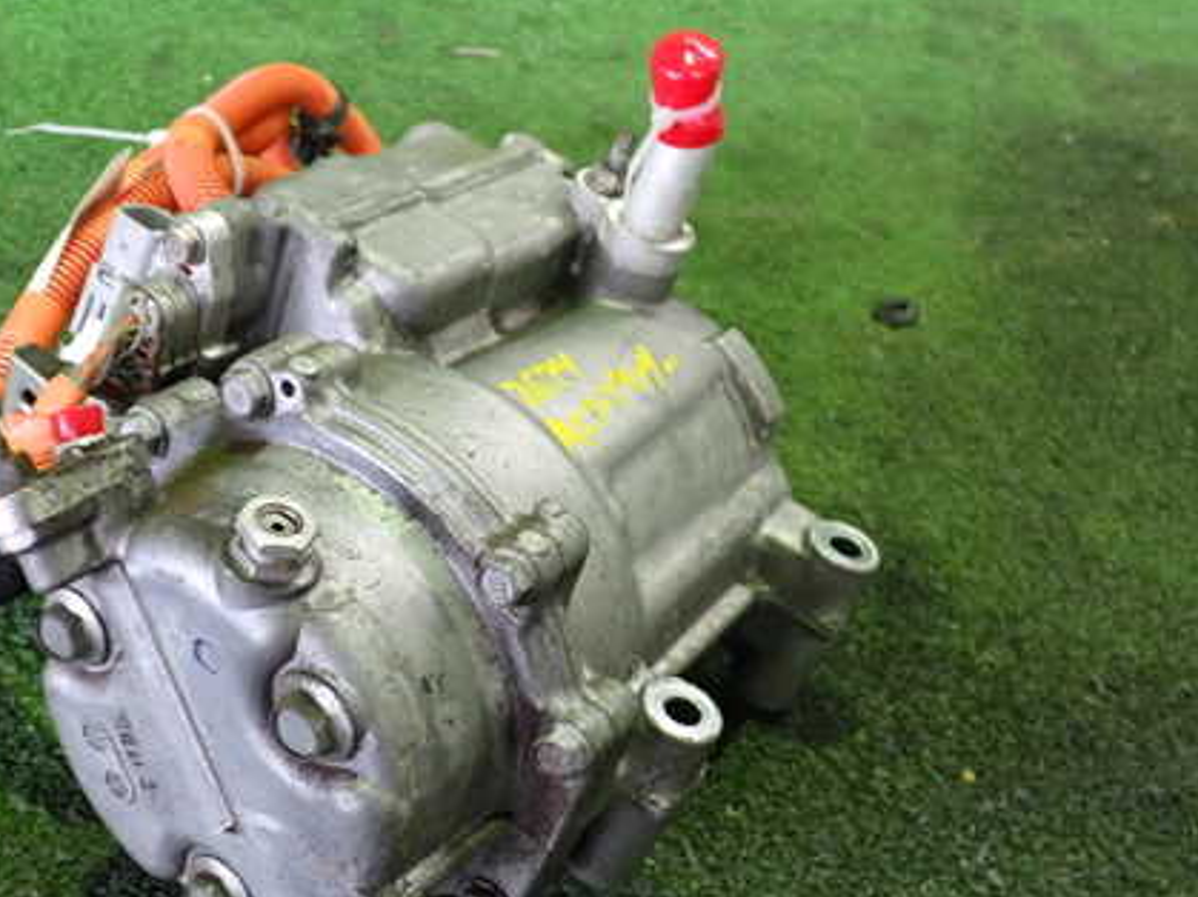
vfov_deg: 33.5
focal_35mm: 43
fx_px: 1488
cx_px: 369
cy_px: 517
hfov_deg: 43.1
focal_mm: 5.4
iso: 500
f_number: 2.3
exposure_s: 1/30
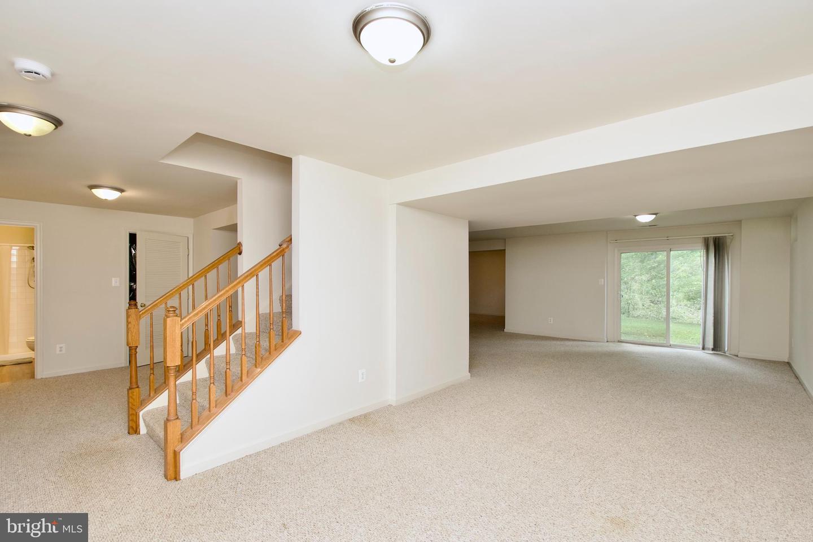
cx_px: 406
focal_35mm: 15
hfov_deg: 100.4
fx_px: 339
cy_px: 271
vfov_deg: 77.3
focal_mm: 10
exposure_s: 1/25
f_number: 7.1
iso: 320
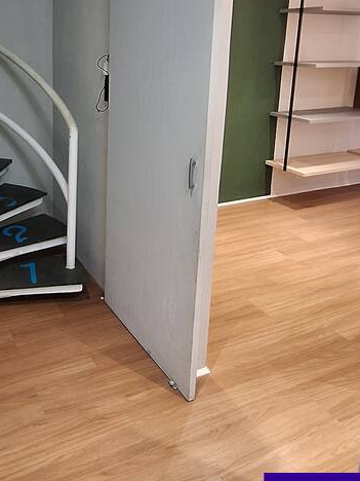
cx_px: 58
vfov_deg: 57.2
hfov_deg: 43.9
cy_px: 125
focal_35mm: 30
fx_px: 416
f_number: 2.2
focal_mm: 1.74
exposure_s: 1/24
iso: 250
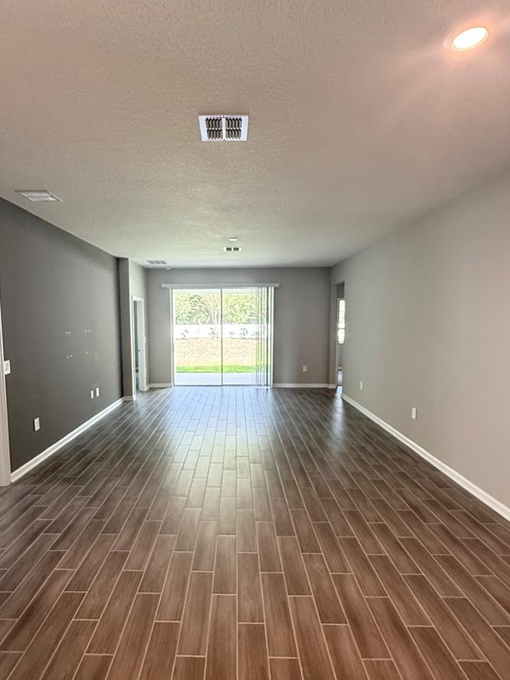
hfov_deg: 68.5
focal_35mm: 19
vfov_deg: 84.6
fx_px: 373
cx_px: 227
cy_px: 357
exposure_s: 1/120
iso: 500
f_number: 2.2
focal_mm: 2.22
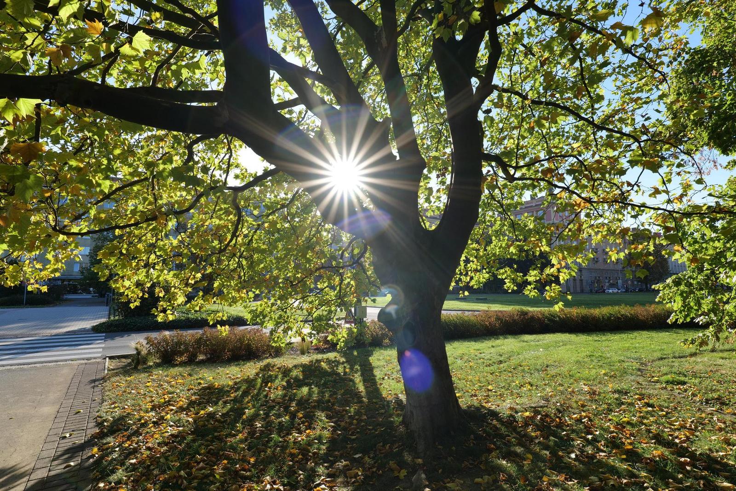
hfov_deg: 90.0
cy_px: 246
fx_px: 368
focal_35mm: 18
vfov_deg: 67.4
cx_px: 368
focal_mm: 18
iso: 100
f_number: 10
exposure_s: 1/60
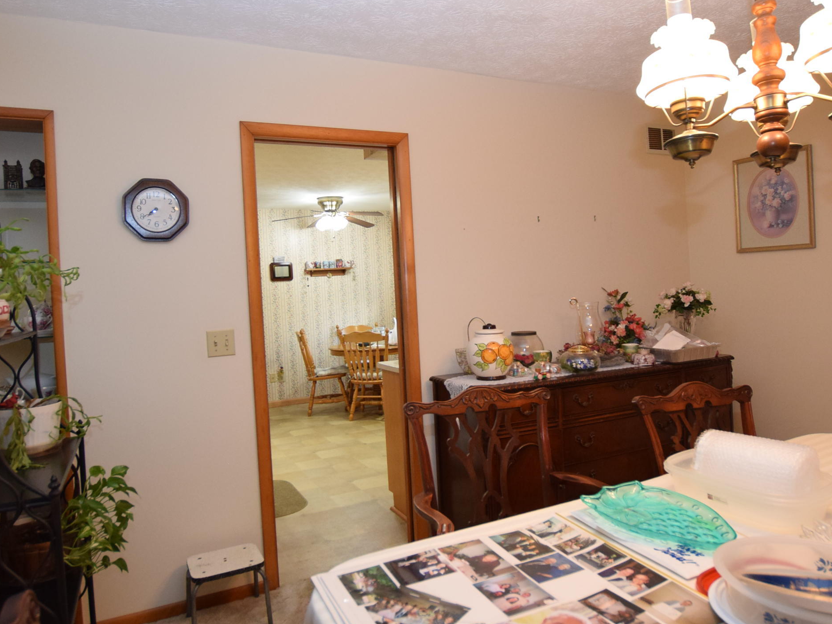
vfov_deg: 58.8
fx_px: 553
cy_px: 295
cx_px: 416
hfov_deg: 73.9
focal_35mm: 23
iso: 1000
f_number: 3.5
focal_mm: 10
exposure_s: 1/60
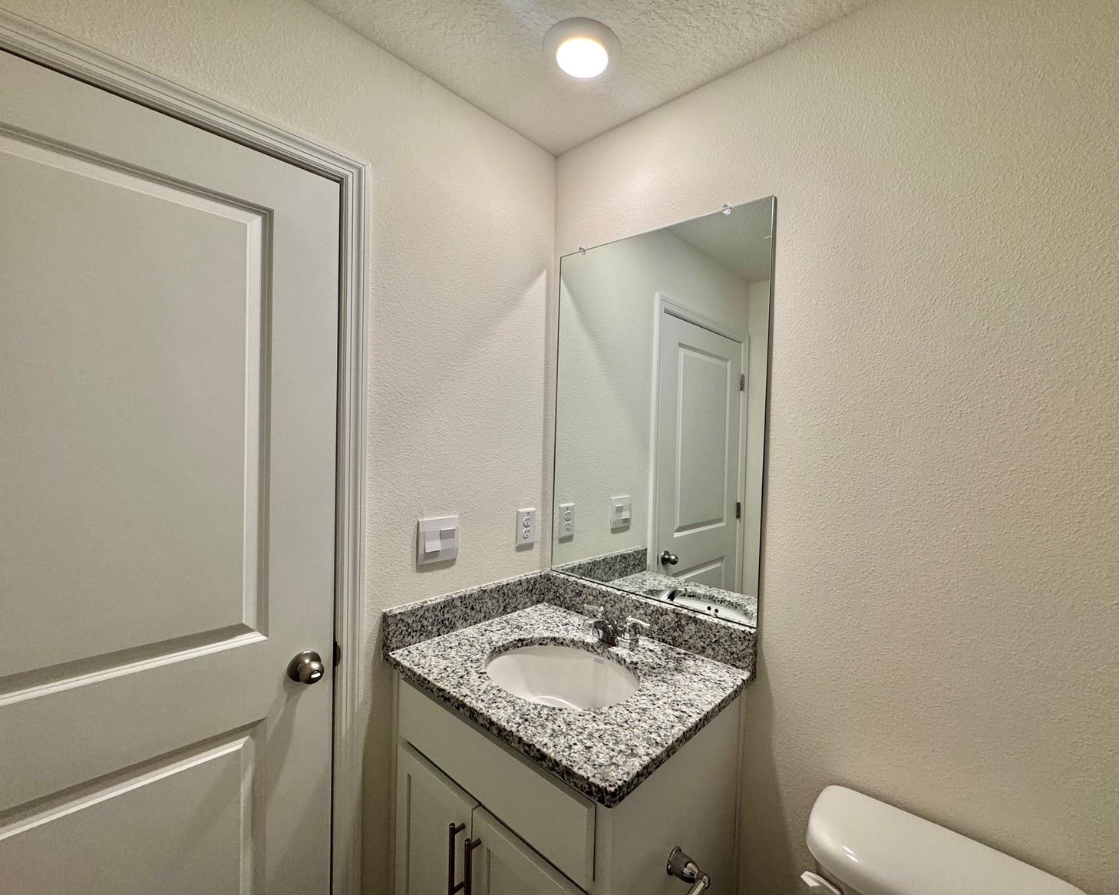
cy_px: 448
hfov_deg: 96.6
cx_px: 609
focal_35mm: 15
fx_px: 497
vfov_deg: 84.0
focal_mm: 2.22
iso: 160
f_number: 2.2
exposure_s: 1/120
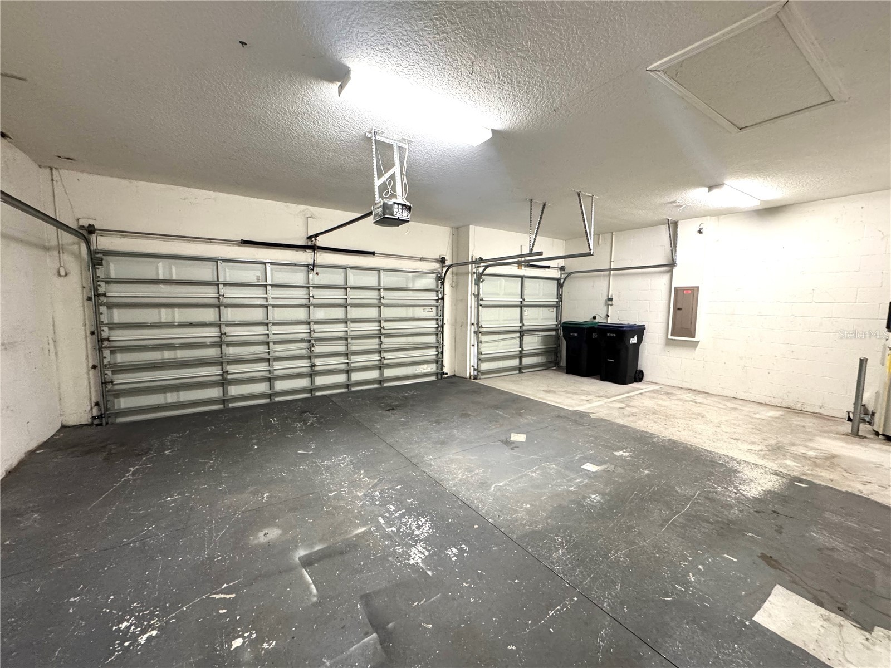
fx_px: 360
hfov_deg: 102.1
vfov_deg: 85.7
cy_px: 334
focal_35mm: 14
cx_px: 446
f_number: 2.2
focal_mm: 2.22
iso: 500
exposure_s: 1/60
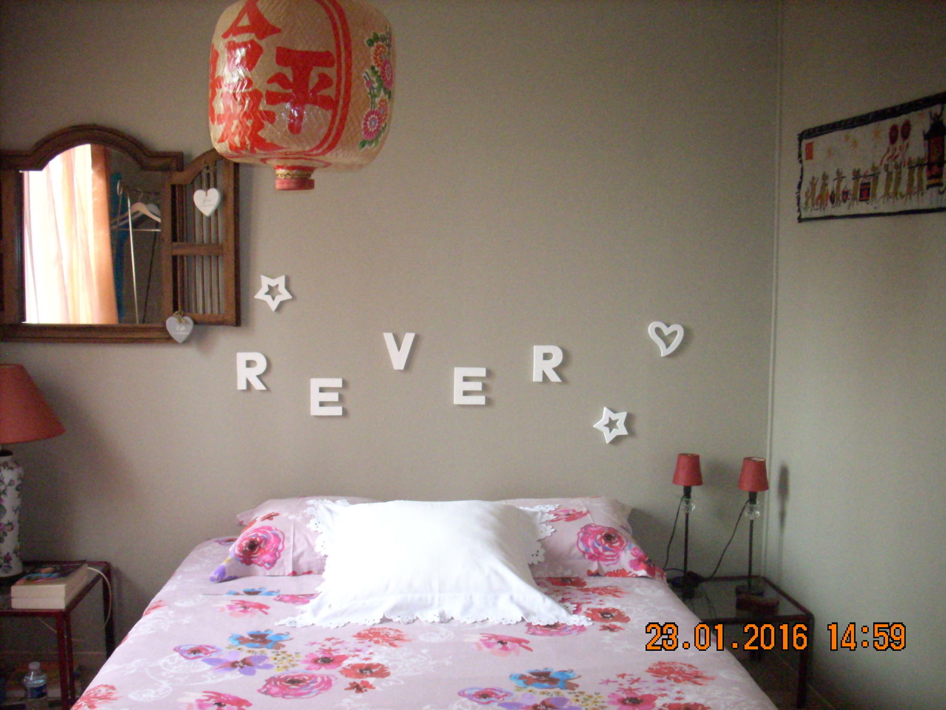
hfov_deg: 50.1
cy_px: 355
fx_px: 1011
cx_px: 473
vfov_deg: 38.7
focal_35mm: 37
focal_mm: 6.2
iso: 672
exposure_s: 1/30
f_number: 2.8
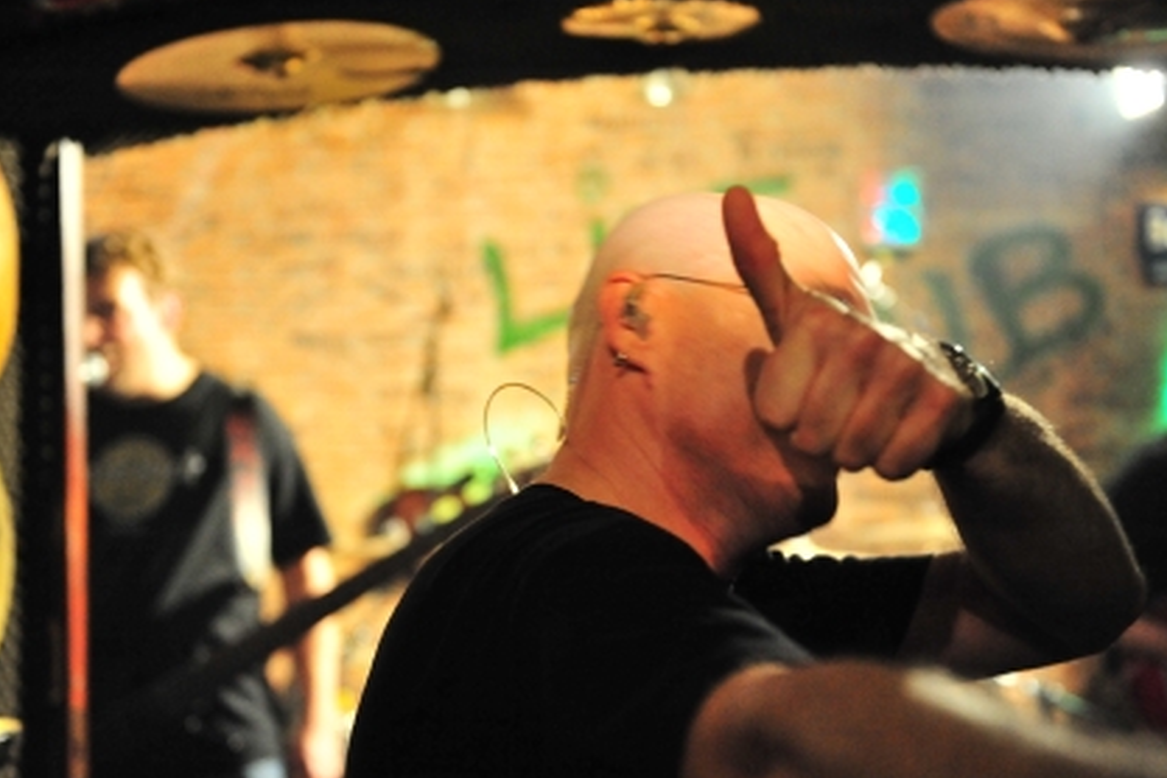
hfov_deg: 36.9
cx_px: 585
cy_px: 413
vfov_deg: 25.1
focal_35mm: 54
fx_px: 1750
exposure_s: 1/100
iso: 6400
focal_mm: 45
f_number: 2.8
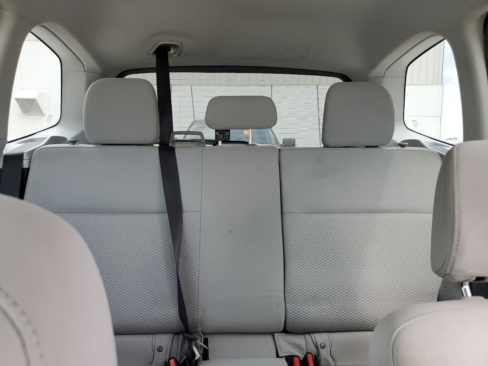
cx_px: 244
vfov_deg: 53.1
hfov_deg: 67.3
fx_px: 367
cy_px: 183
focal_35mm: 26
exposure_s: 1/120
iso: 68
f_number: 1.5
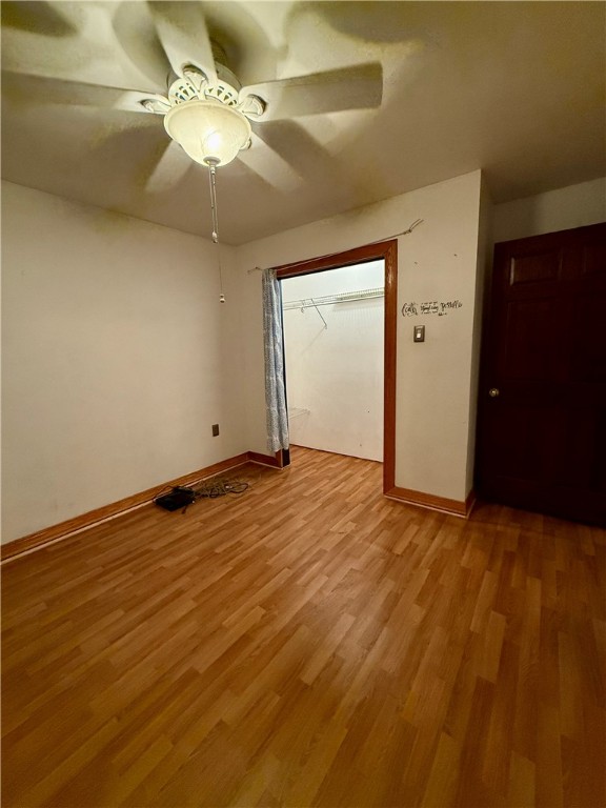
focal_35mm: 14
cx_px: 303
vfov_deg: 102.1
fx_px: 327
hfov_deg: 85.7
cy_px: 404
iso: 400
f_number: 2.2
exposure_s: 1/60
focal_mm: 2.22
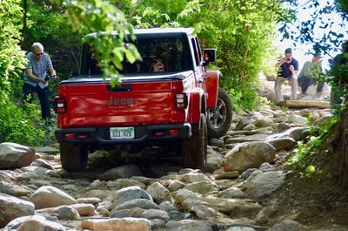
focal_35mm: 142
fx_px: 1375
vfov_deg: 9.6
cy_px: 116
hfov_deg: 14.4
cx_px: 174
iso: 800
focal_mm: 95
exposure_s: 1/320
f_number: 5.3
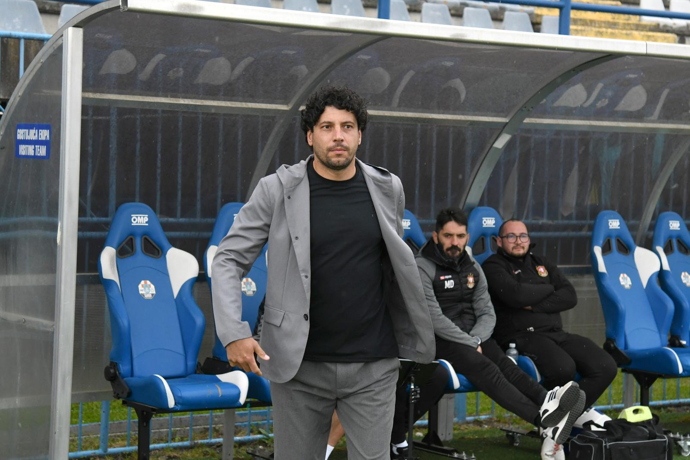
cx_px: 345
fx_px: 1668
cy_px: 230
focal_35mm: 87
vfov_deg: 15.7
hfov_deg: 23.4
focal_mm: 58
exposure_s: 1/1000
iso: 1600
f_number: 4
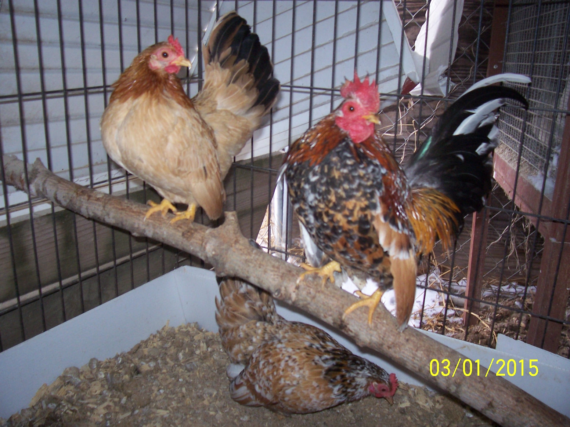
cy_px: 214
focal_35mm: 34
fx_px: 560
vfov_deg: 41.8
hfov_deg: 54.0
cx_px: 285
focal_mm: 5.6
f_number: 2.7
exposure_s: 1/60
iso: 125
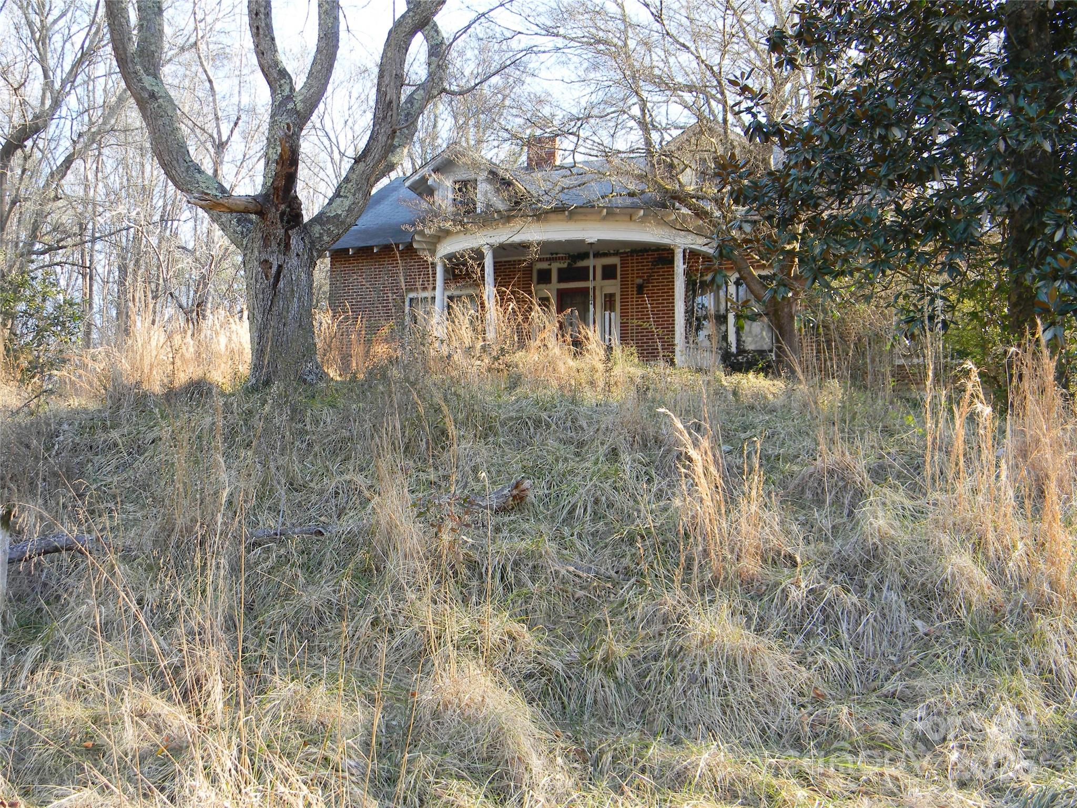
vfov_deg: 35.1
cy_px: 404
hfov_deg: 45.8
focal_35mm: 41
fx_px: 1276
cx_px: 538
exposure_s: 1/68.1
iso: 80
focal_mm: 7.3
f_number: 3.8
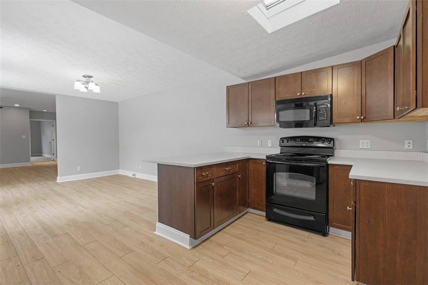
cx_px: 214
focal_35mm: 16
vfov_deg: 73.7
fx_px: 190
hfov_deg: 96.7
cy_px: 142
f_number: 8
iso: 320
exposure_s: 1.6
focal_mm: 16
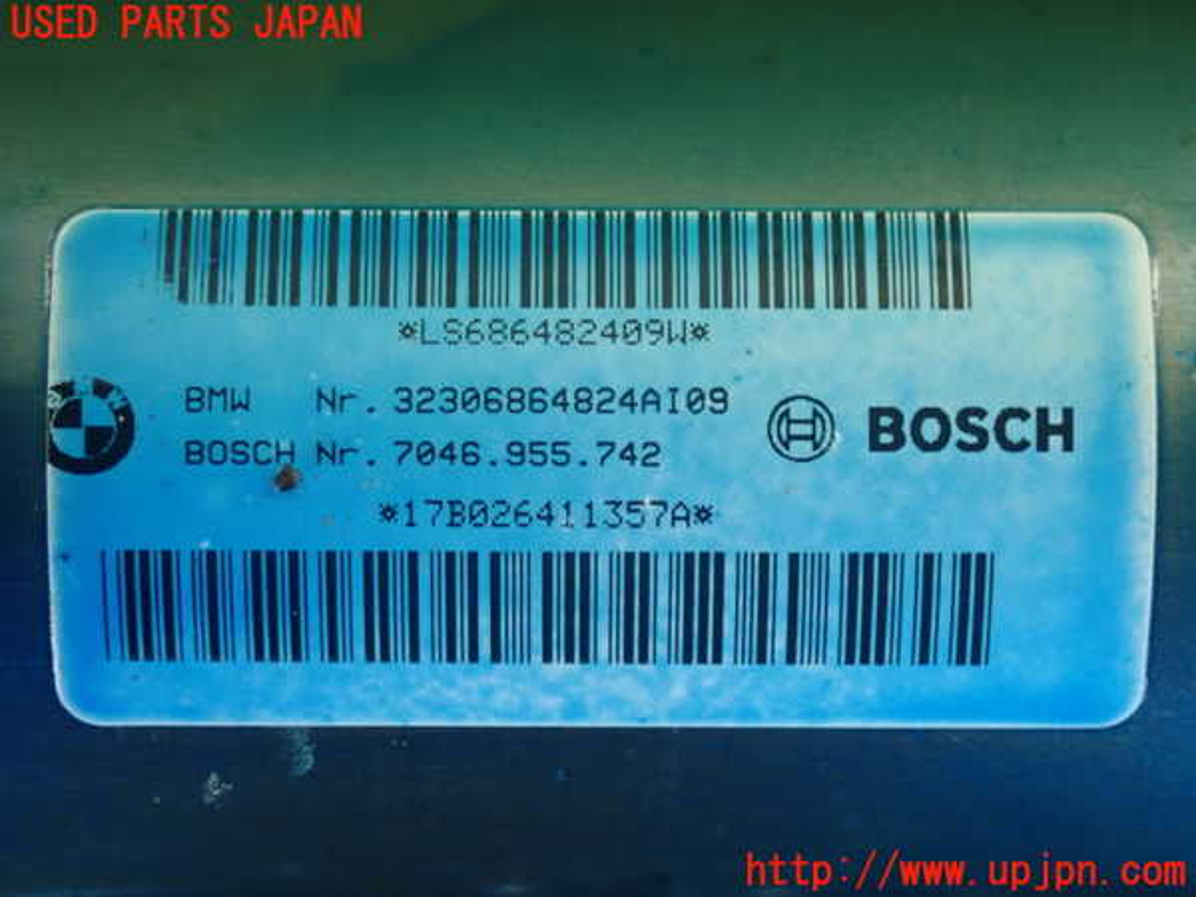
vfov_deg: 19.9
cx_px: 598
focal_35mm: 74
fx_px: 2557
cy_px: 448
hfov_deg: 26.3
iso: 800
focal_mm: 13.47
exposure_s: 1/80
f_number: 4.2
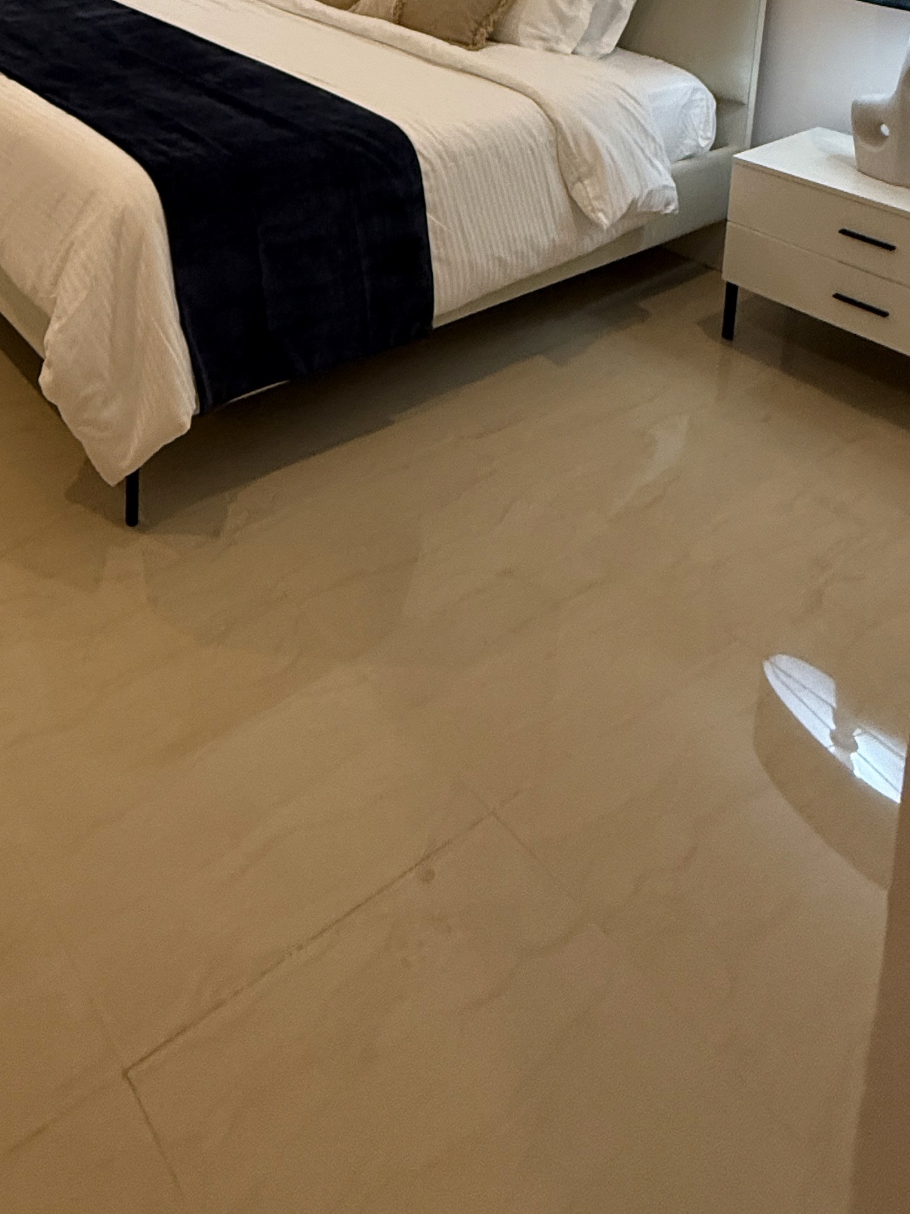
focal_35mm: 30
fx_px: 1052
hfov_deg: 42.9
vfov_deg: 46.7
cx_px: 92
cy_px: -75
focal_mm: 2.22
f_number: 2.2
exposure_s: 1/100
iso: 320
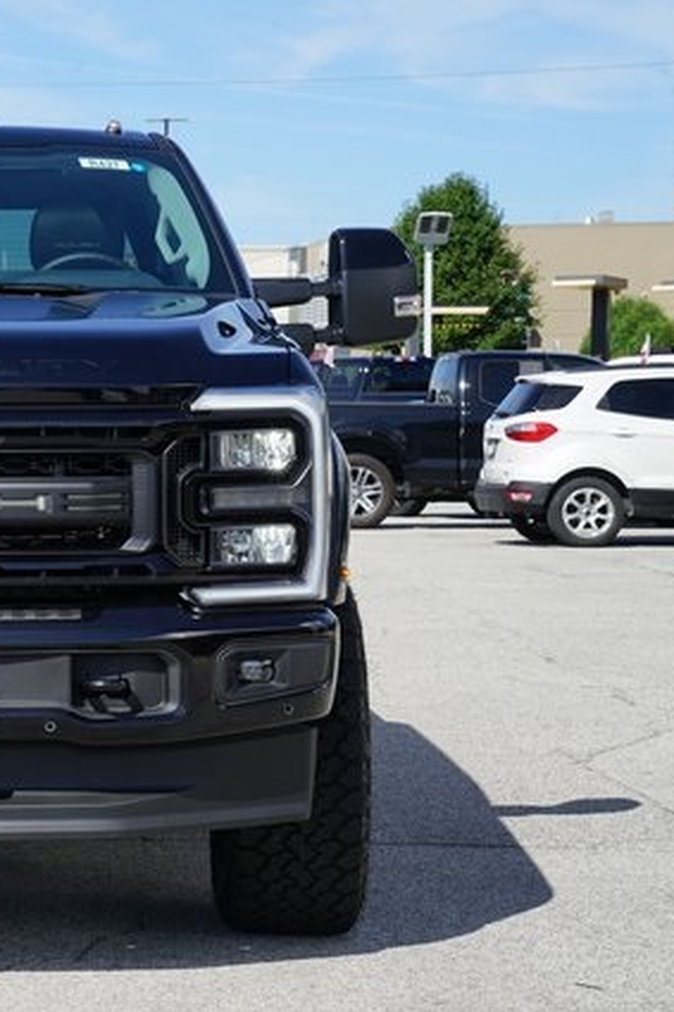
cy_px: 506
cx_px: -71
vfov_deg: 18.6
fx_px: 3091
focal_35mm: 110
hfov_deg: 12.2
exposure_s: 1/100
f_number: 13
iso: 100
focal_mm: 73
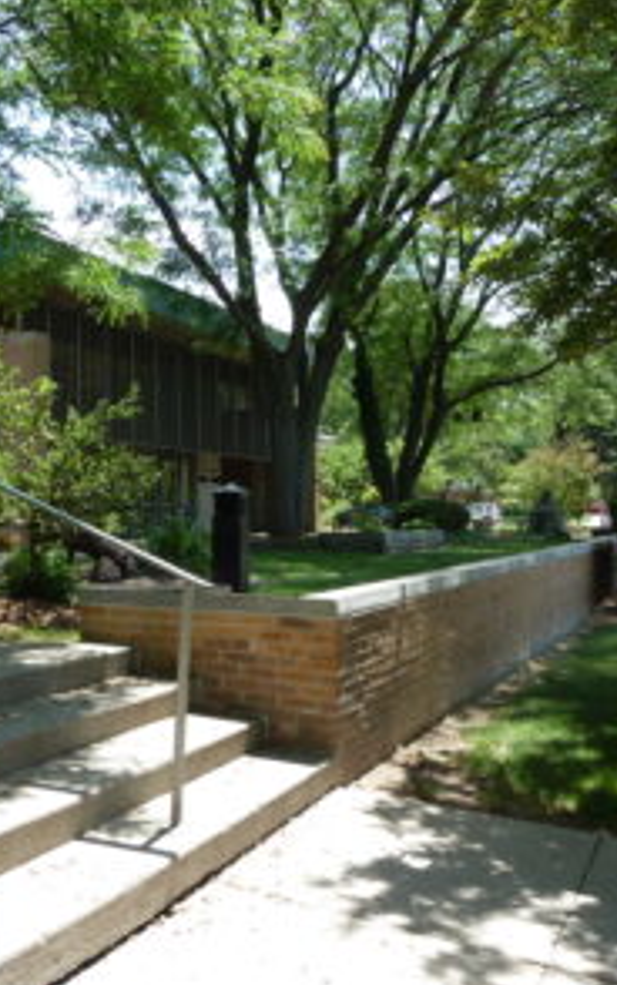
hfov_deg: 33.4
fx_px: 968
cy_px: 492
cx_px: 57
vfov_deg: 54.0
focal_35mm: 36
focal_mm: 4.1
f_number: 4
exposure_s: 1/160
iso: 80
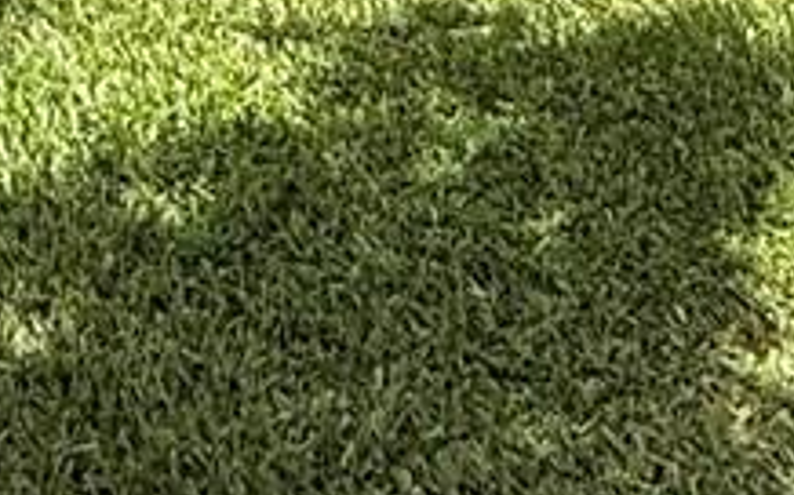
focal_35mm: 109
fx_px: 2357
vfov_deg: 9.3
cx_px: -58
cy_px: -1015
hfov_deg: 18.5
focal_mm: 2.22
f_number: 2.2
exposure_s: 1/1368
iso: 64
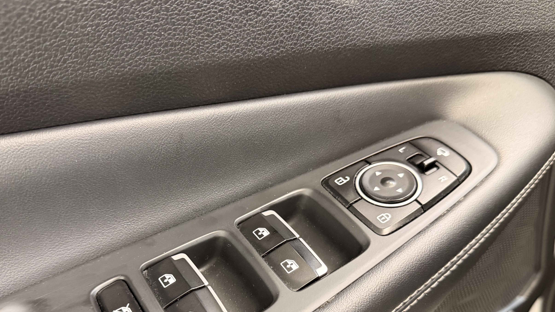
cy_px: 238
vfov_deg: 36.8
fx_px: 456
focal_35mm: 31
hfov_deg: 62.6
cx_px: 259
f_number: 1.78
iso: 640
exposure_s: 1/33
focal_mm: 6.76
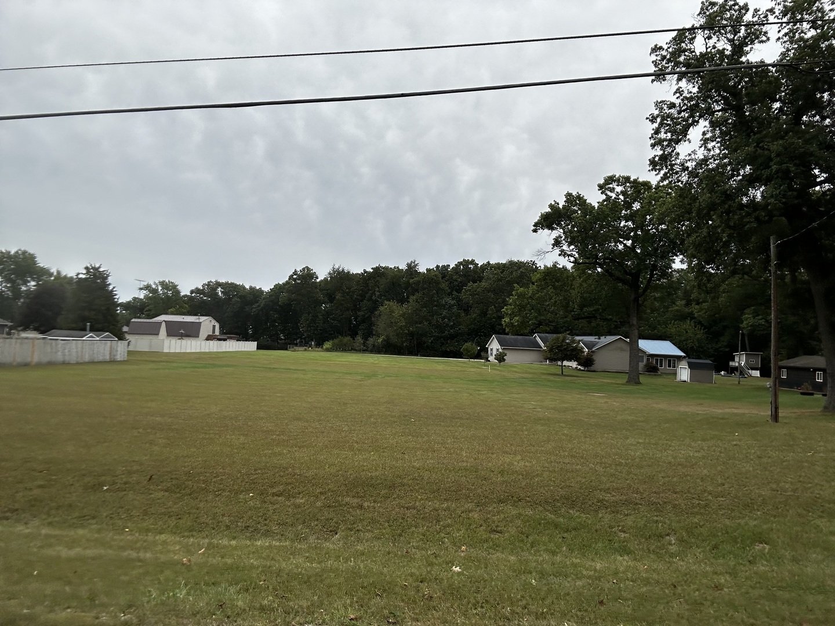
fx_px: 555
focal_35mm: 23
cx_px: 418
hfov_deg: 73.9
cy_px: 313
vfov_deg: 58.9
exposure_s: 1/1000
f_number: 1.9
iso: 25
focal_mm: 2.69
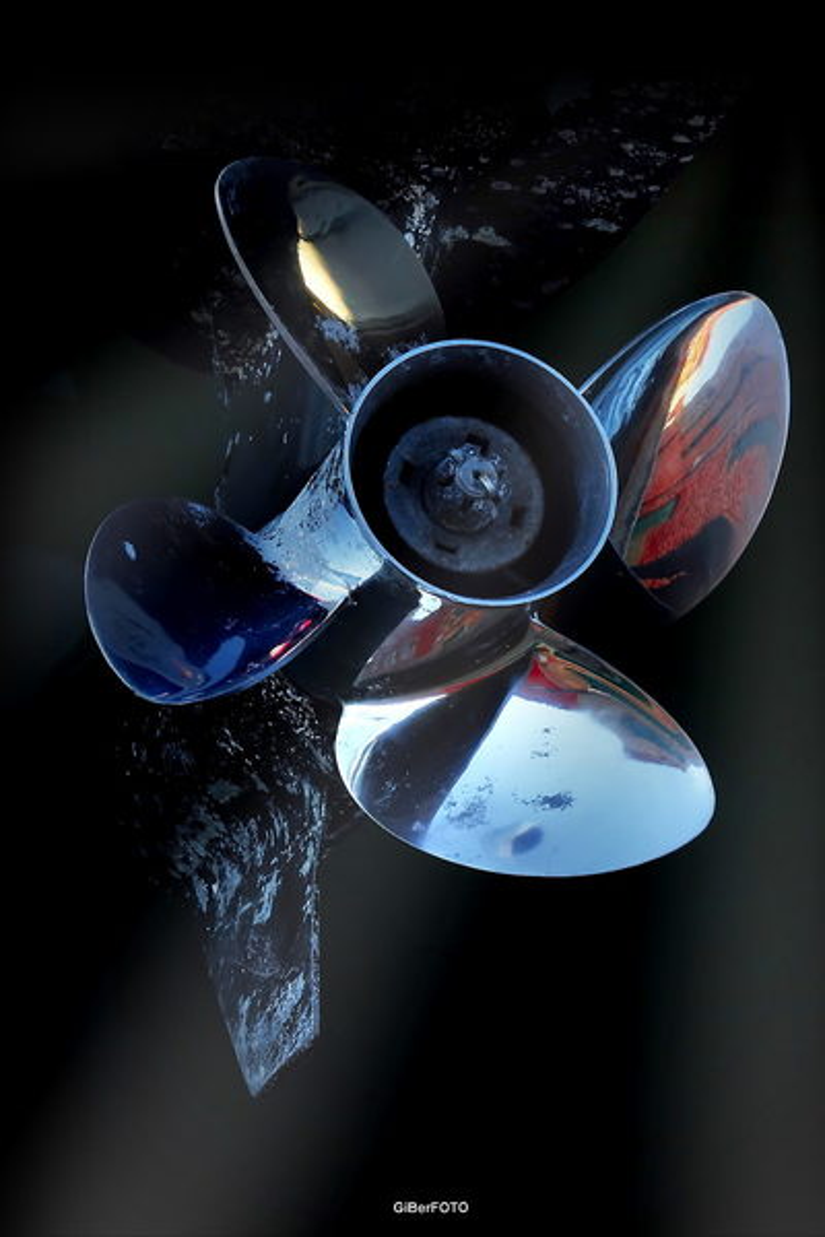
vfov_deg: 11.2
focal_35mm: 184
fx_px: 6325
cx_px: 412
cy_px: 618
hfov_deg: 7.5
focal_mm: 67.46
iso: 125
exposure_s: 1/100
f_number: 11
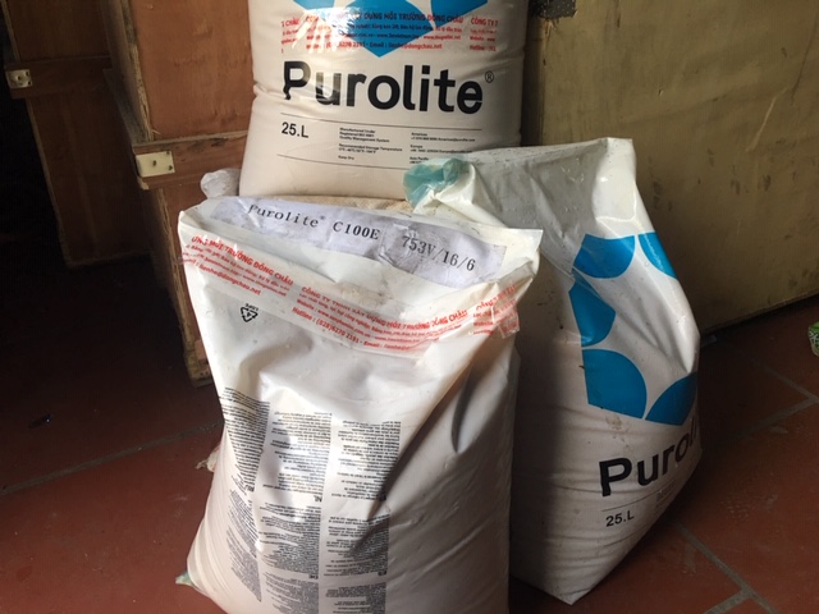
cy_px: 307
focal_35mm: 29
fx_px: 686
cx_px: 410
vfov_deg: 48.2
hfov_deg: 61.7
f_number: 2.2
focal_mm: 4.15
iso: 64
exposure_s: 1/17
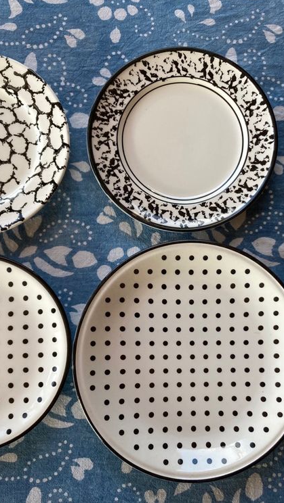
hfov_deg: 28.9
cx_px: 180
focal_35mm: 41
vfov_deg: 49.4
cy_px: 251
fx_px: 548
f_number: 1.8
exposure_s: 1/121
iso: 32
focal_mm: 3.99
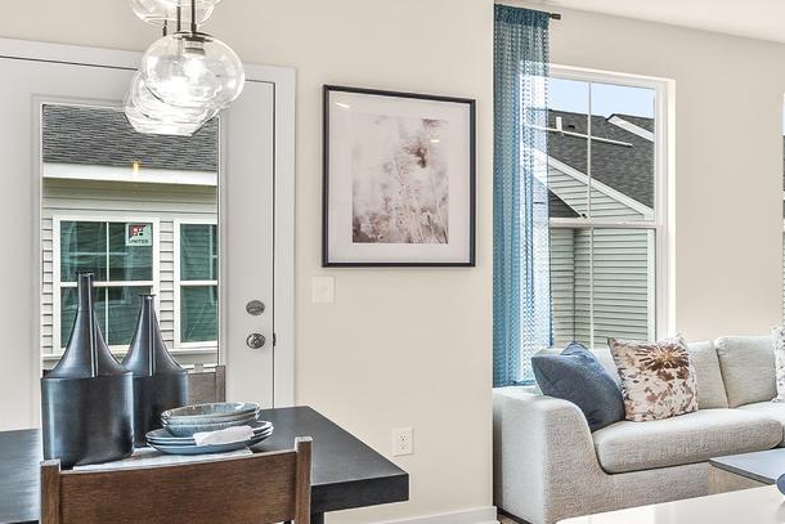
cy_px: 250
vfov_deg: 28.7
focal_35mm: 47
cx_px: 1037
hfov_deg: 31.5
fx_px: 1025
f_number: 8
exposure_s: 1/15
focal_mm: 14
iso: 400
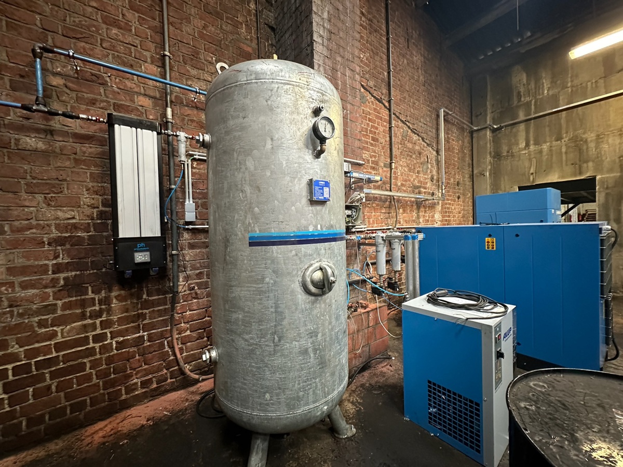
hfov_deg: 102.1
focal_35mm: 14
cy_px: 234
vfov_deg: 85.7
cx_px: 312
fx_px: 252
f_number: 2.2
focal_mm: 2.22
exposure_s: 1/50
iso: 1000
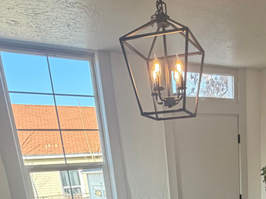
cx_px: 205
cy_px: 257
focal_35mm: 41
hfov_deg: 44.0
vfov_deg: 28.8
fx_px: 315
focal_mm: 2.22
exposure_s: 1/120
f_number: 2.2
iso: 200
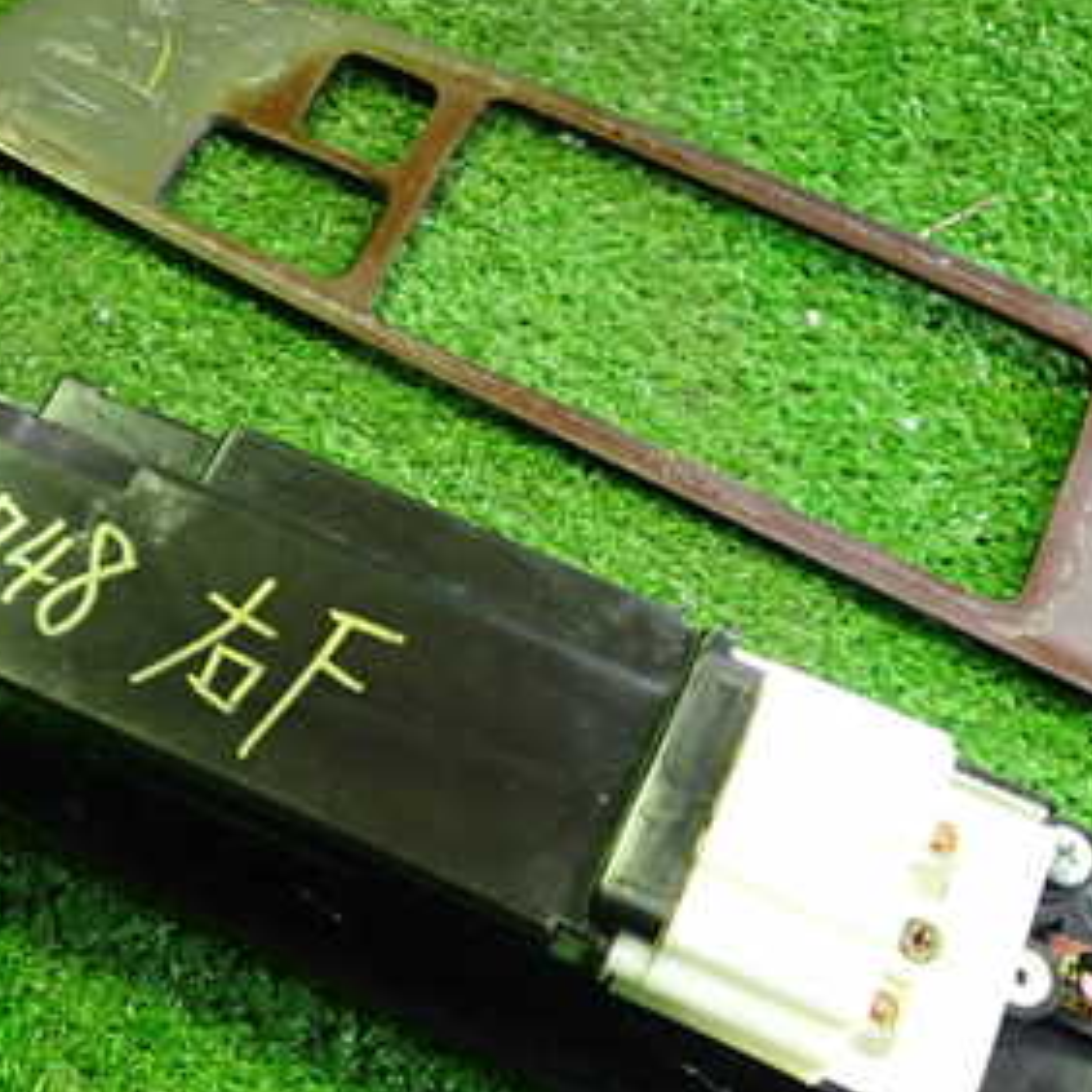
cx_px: 418
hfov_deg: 35.9
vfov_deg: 36.0
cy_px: 639
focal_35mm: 47
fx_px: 1677
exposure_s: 1/30
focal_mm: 4.5
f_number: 2
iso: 500
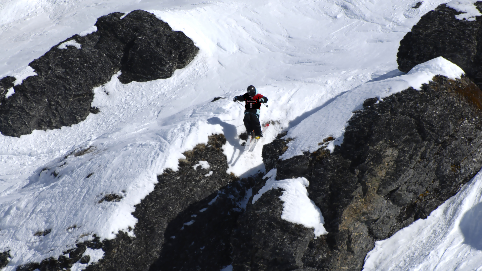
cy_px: 151
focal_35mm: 473
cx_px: 241
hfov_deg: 4.6
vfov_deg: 2.6
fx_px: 6045
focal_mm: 300
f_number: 8
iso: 125
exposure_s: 1/1600
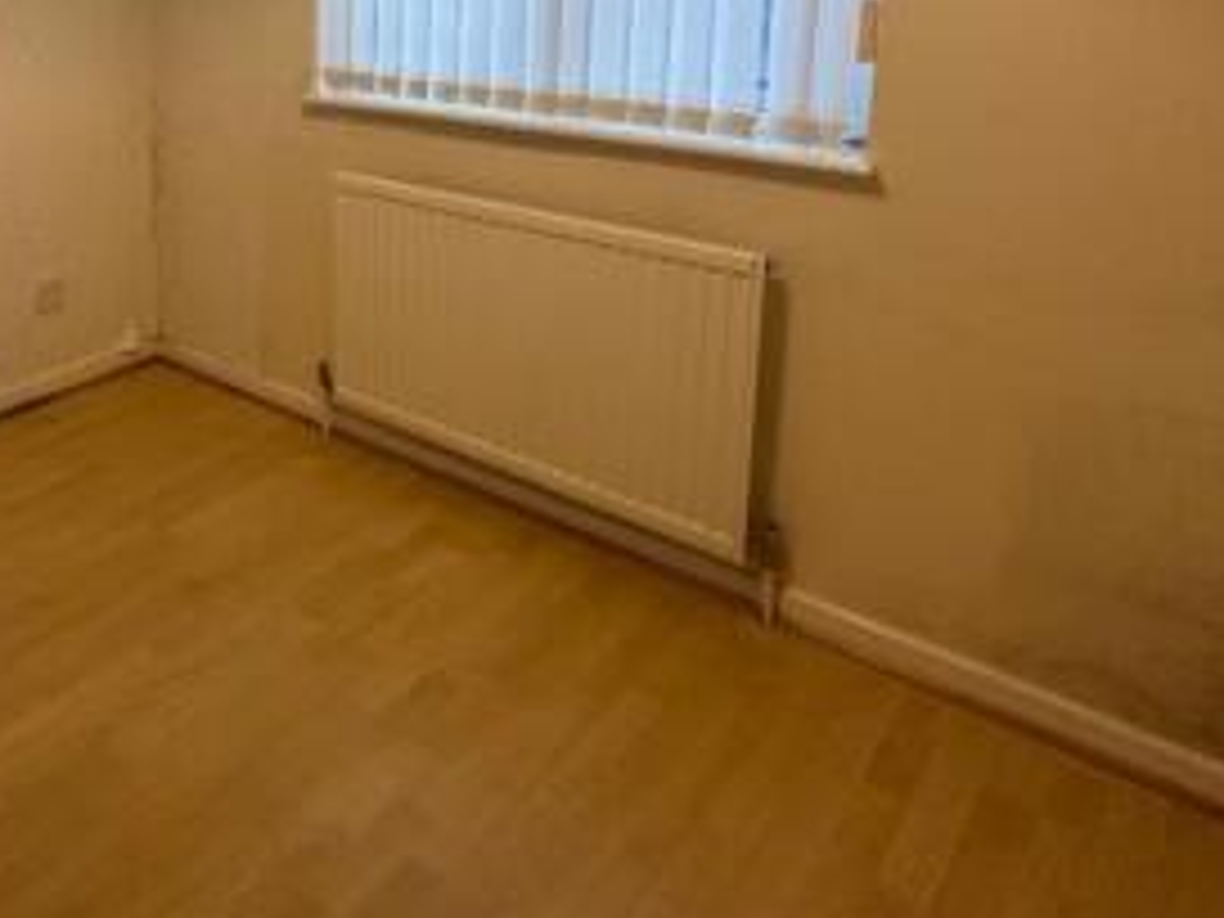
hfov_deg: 54.0
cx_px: 173
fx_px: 1061
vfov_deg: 43.2
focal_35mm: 30
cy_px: 110
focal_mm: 2.22
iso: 320
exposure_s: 1/50
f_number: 2.2
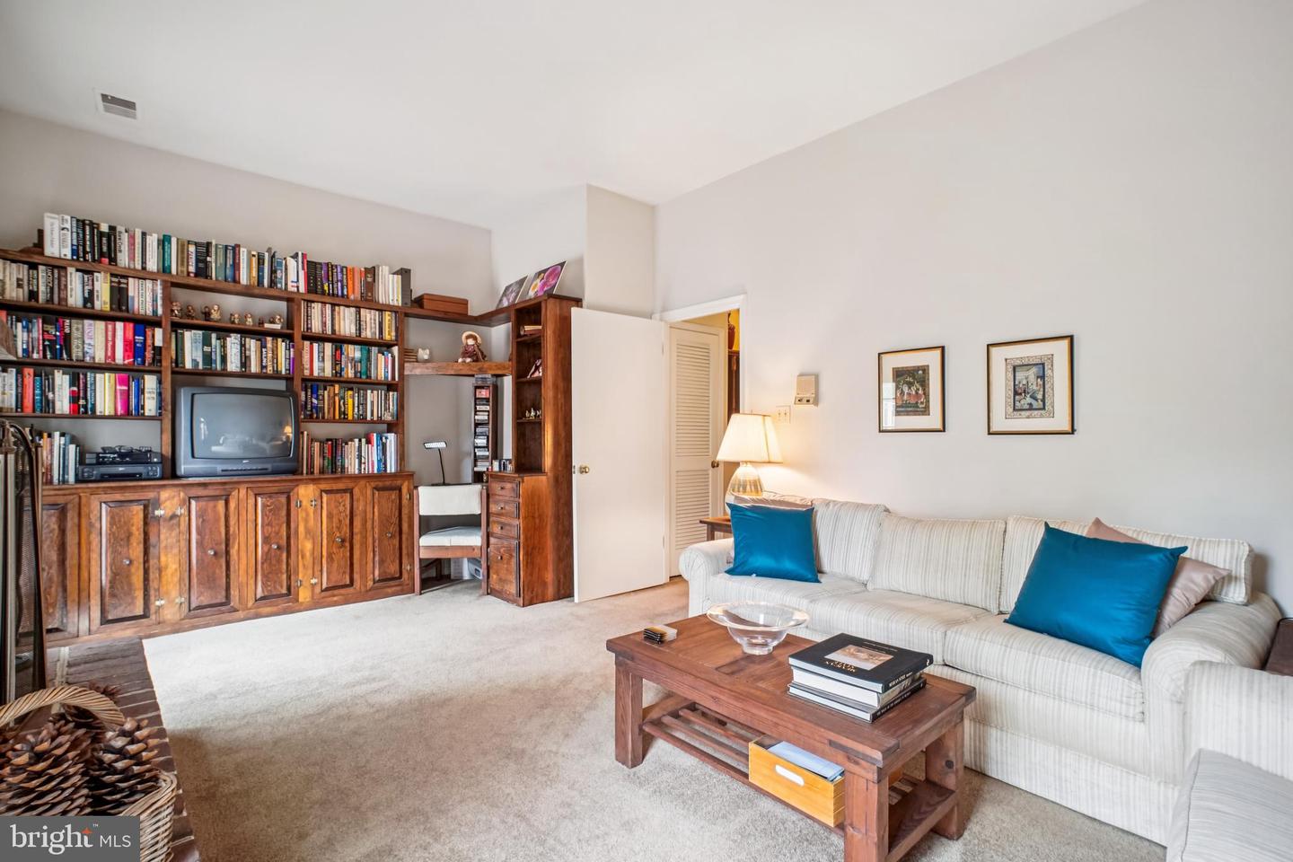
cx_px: 646
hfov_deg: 95.0
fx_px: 593
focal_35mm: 16
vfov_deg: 72.1
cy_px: 431
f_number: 8
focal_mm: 11
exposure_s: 1/6
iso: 500
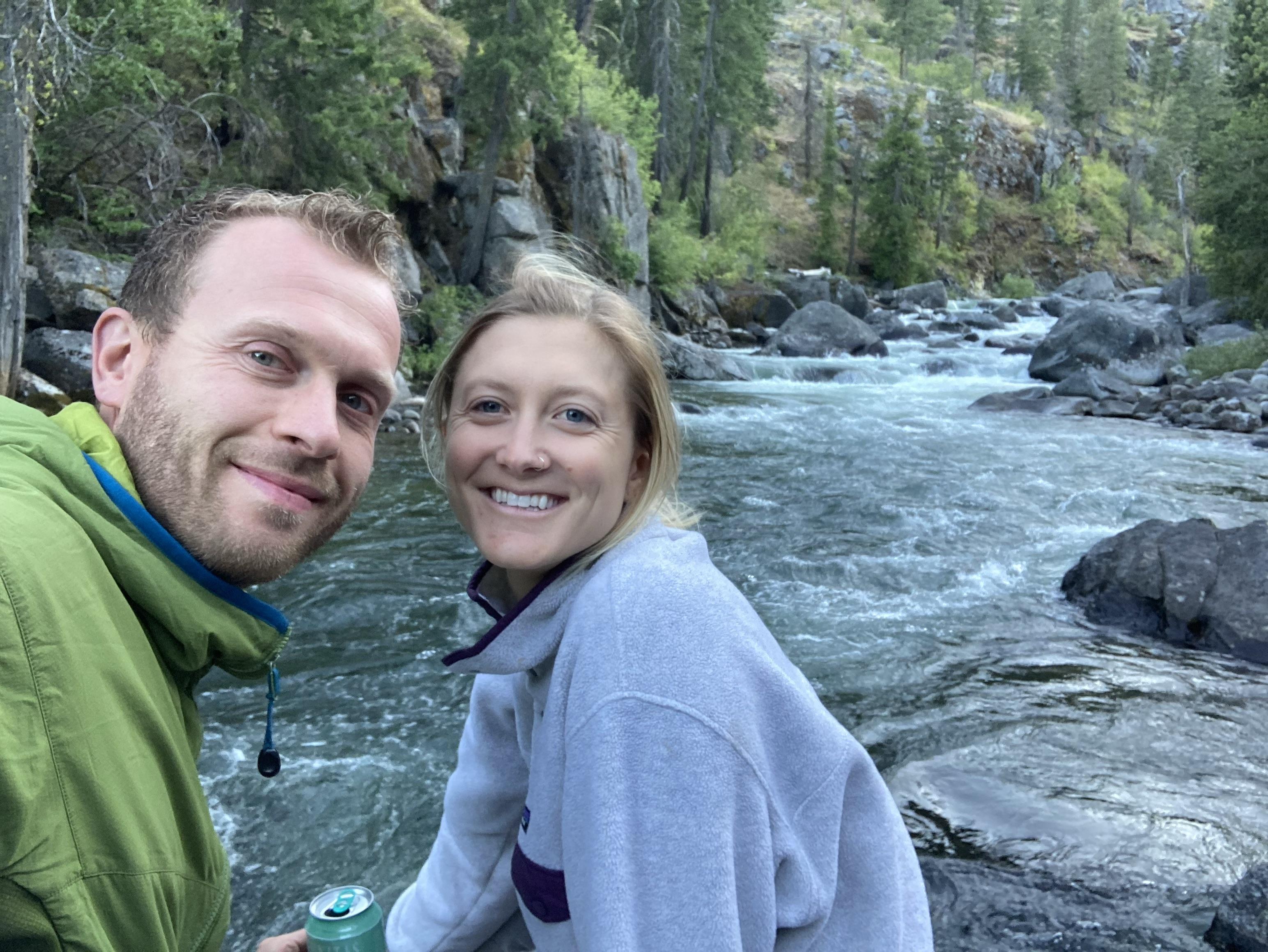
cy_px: 476
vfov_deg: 44.2
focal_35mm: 32
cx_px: 634
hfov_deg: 56.8
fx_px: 1173
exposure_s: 1/60
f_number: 2.2
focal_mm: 2.87
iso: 80
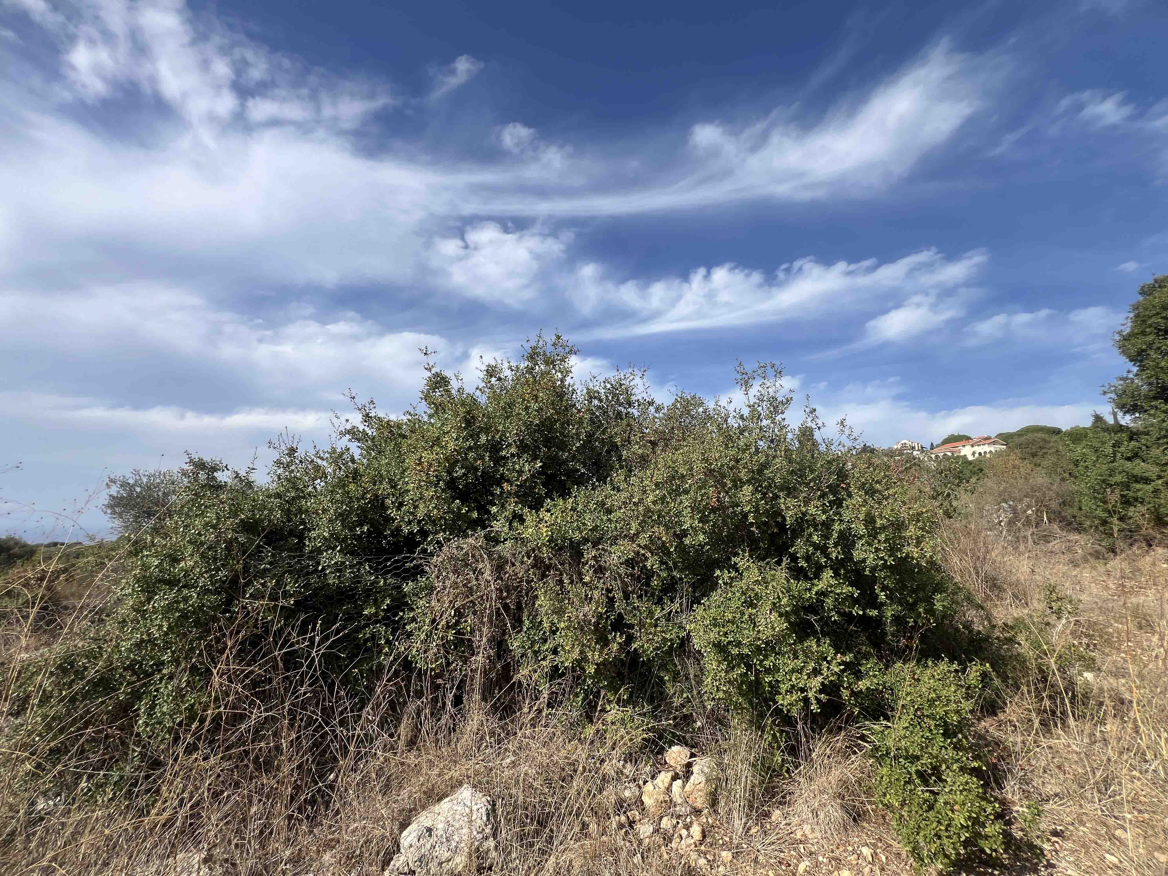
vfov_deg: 89.9
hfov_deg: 106.2
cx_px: 584
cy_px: 438
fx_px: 439
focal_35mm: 13
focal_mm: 1.57
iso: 32
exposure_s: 1/1876
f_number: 1.8
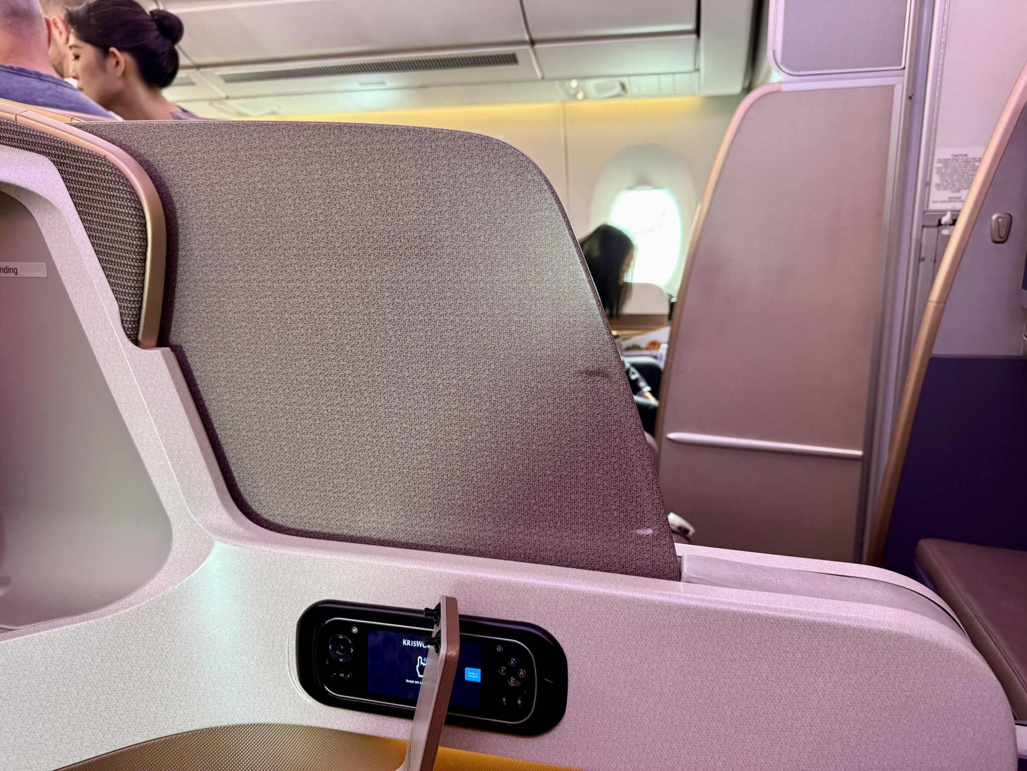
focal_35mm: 24
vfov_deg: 56.8
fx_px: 712
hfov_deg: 71.6
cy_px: 386
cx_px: 514
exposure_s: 1/54
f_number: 1.78
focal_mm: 6.76
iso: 320
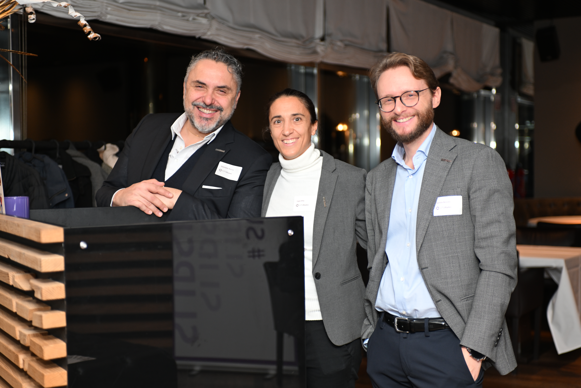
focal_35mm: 56
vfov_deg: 24.2
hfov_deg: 35.6
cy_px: 194
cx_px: 290
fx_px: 904
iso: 500
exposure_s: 1/100
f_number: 2.8
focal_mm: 56
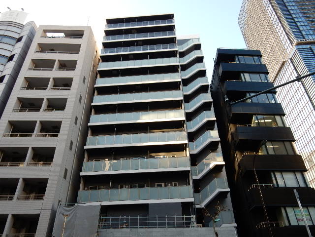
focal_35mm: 25
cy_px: 118
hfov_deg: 69.4
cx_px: 158
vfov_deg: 54.9
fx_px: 227
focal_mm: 4.5
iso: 125
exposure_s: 1/125
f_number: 3.7
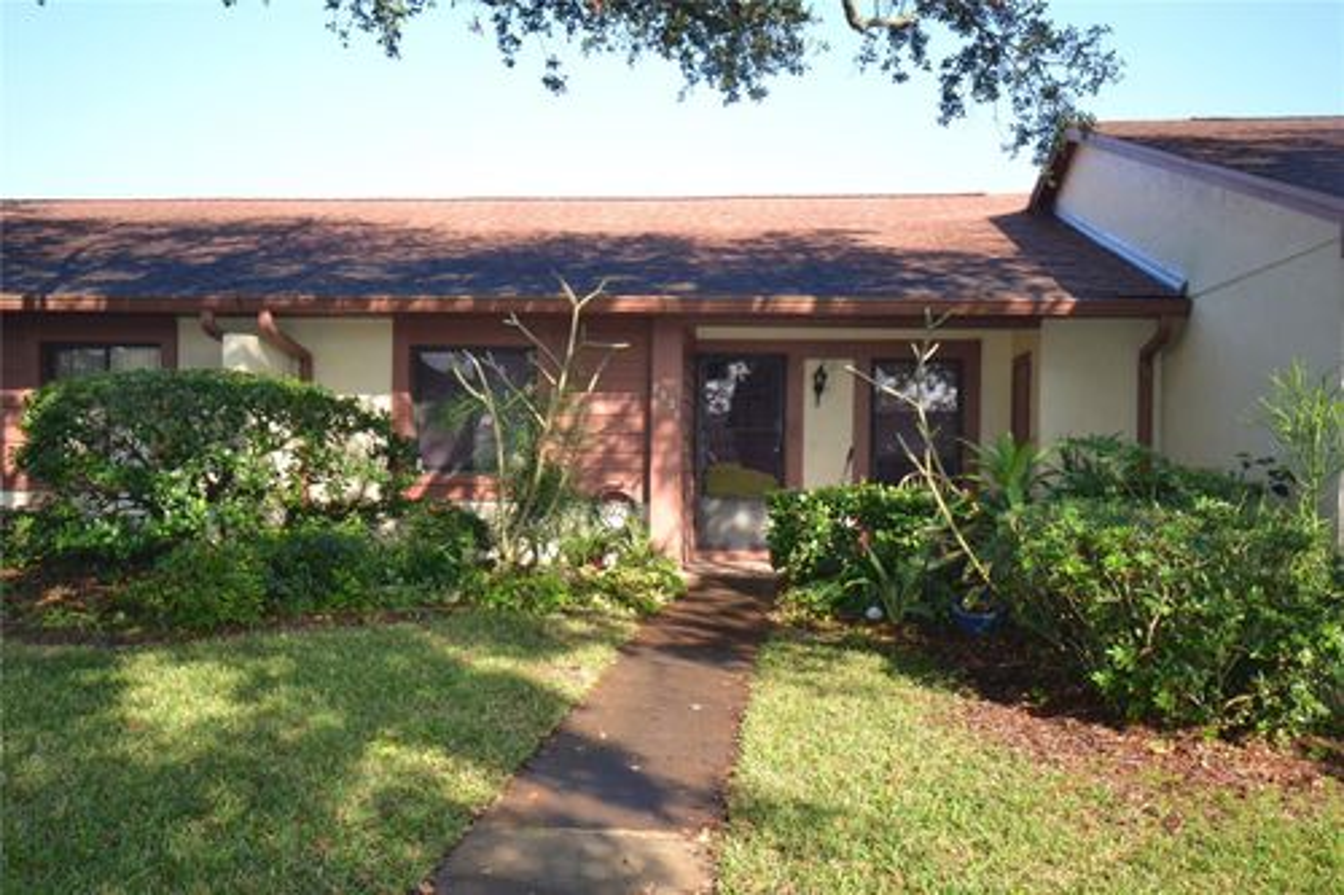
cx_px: 672
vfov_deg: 43.6
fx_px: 1120
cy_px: 448
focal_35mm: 30
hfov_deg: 61.9
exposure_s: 1/160
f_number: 4.5
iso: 100
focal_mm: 20
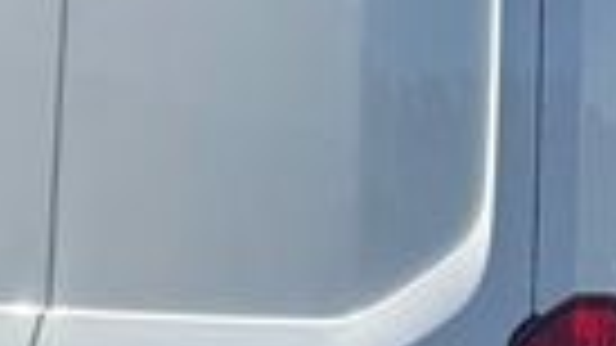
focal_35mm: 122
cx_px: 647
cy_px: 247
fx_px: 1992
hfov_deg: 17.1
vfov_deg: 9.9
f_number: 1.78
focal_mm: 6.76
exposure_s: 1/4310
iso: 80
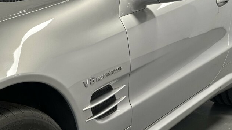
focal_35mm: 85
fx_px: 523
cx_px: 115
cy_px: 75
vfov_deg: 14.2
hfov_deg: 25.0
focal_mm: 9
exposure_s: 1/40
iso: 160
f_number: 2.8
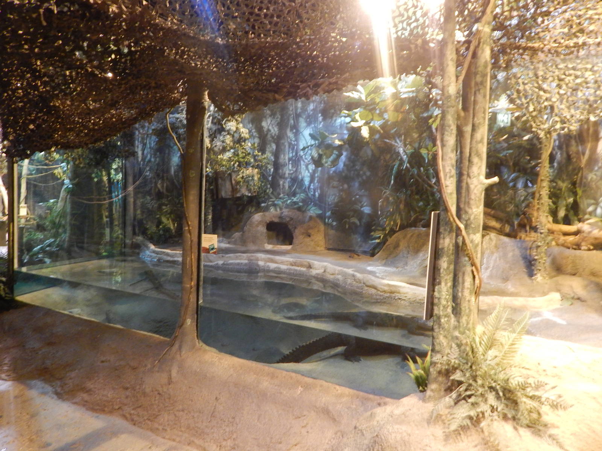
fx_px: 383
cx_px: 301
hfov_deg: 76.4
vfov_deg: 61.1
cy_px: 226
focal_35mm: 22
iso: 400
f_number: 3
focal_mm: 4
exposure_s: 1/13
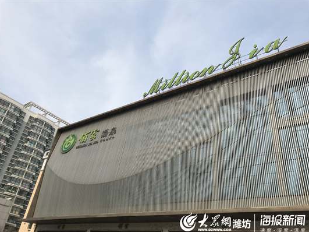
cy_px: 119
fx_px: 259
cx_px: 156
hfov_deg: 61.7
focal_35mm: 29
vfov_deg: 48.2
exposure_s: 1/2083
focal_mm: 3.99
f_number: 1.8
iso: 20
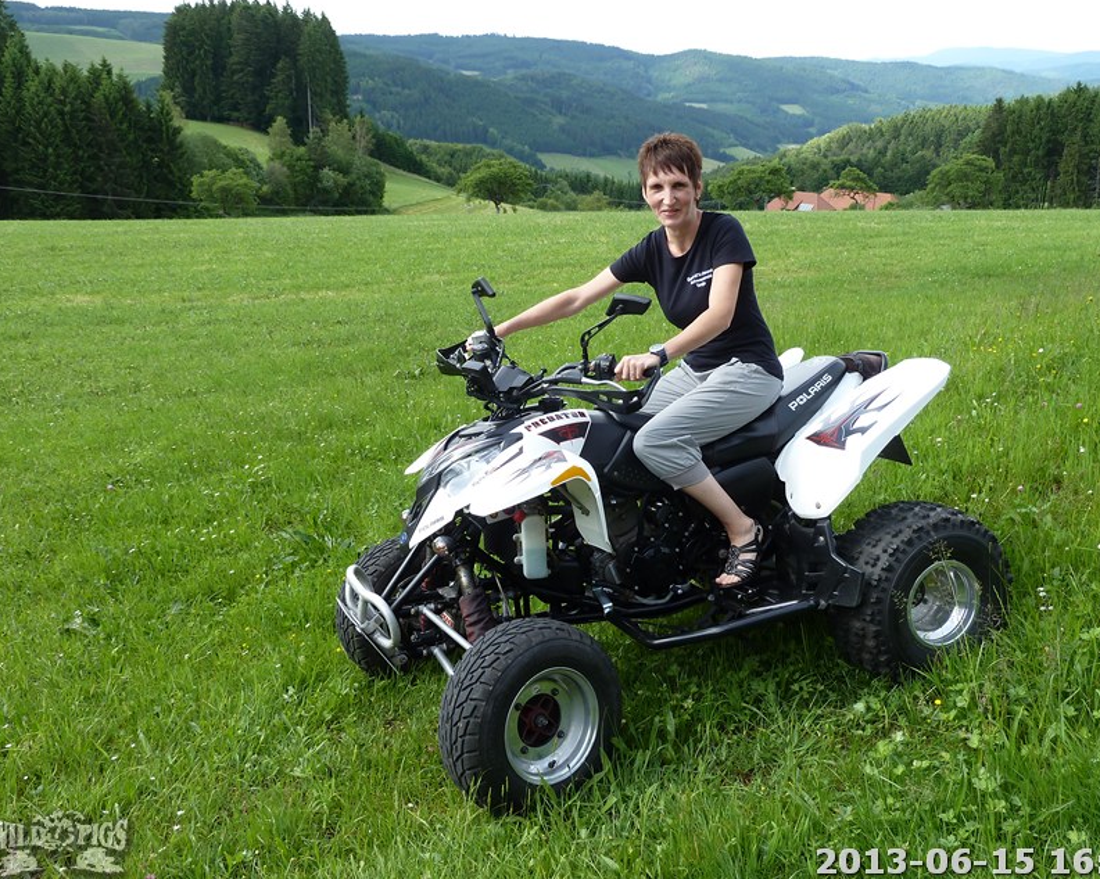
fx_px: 1042
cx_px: 573
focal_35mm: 32
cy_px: 444
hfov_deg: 55.7
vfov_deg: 45.8
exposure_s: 1/160
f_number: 4
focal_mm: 5
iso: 80
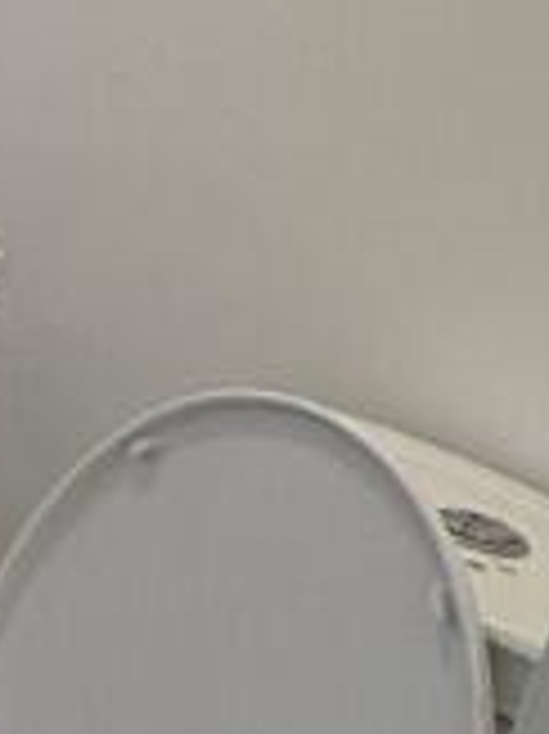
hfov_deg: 15.8
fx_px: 1397
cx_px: -644
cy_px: 216
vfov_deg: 29.1
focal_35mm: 66
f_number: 2.2
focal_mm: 2.22
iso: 80
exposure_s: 1/120
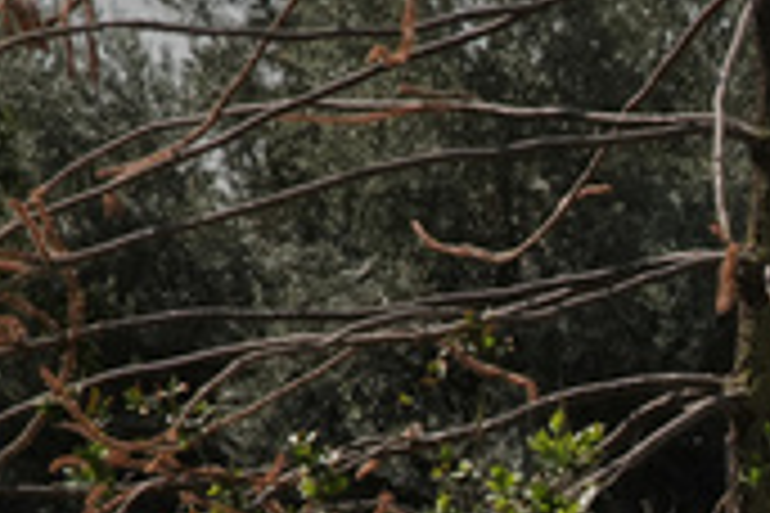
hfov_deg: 4.8
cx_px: 1594
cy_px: 1163
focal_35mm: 420
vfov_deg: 3.2
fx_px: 8983
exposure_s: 1/2000
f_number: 6.3
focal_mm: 70
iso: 500
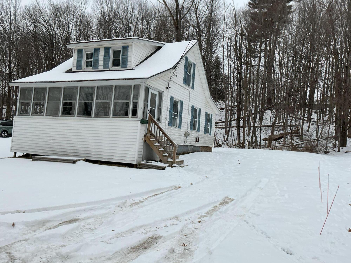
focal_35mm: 29
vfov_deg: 48.2
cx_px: 176
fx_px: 294
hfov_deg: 61.7
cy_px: 132
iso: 25
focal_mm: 3
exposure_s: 1/1098
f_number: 1.8
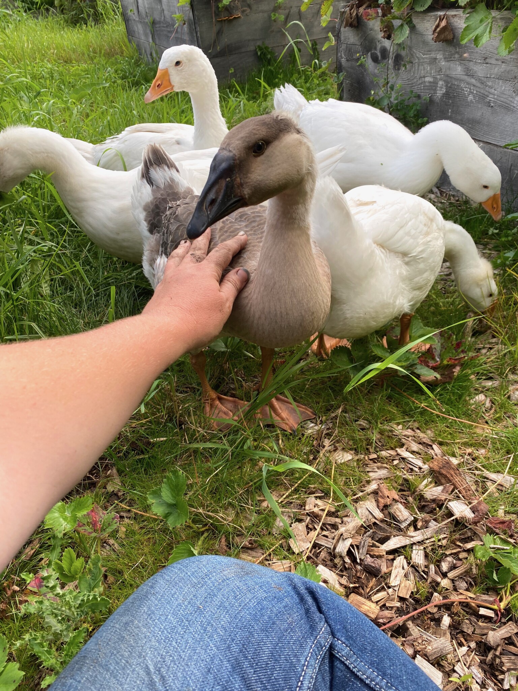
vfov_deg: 67.3
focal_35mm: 26
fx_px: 519
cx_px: 259
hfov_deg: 53.1
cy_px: 346
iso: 40
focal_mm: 4.25
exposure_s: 1/121
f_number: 1.8
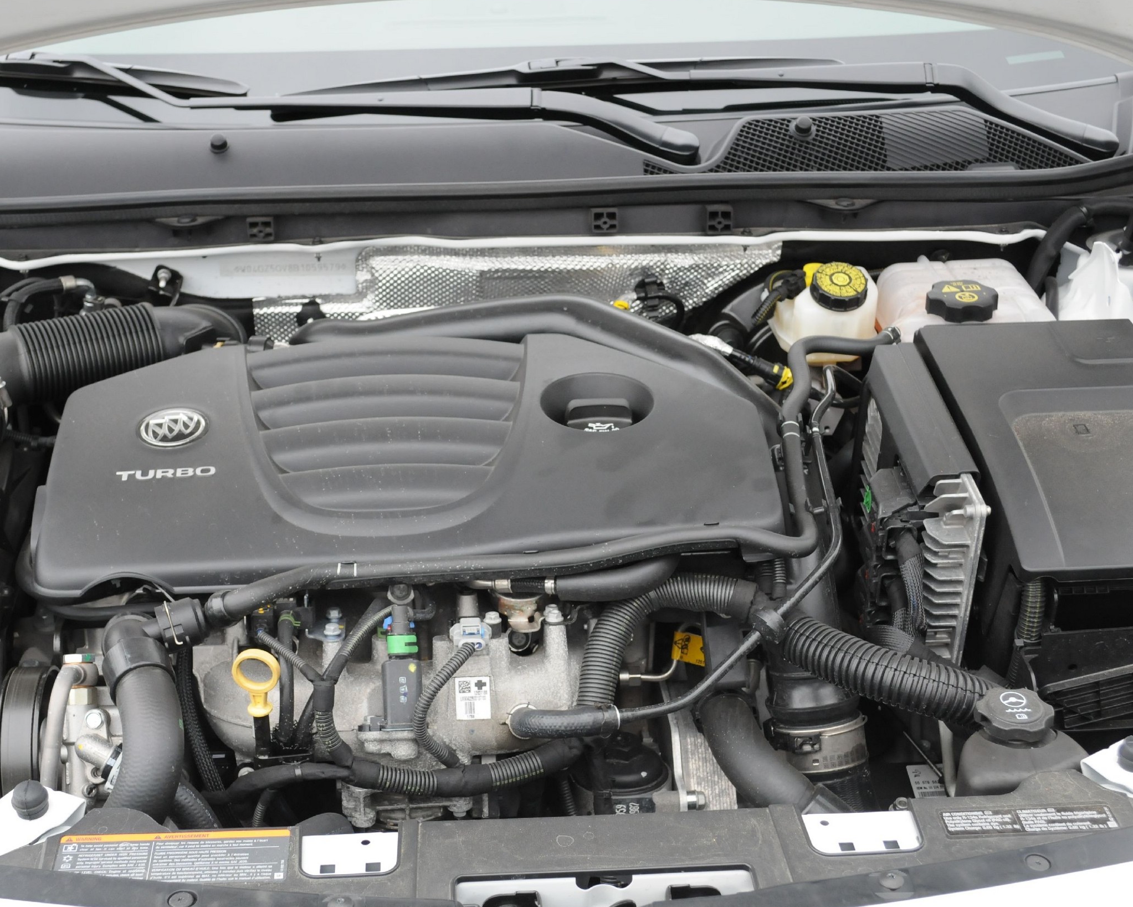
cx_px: 513
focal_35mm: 55
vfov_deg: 27.6
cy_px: 453
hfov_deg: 34.1
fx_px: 1844
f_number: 5.6
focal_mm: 32
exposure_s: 1/160
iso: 800
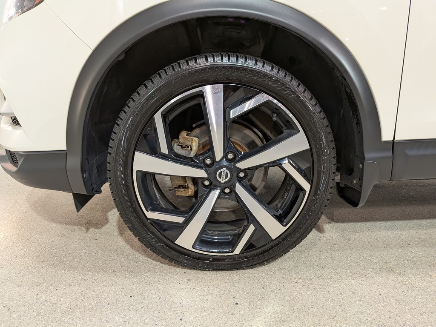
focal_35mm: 24
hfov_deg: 71.6
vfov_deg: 56.8
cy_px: 164
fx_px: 302
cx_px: 218
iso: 285
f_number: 1.7
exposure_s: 1/100
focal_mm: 4.53
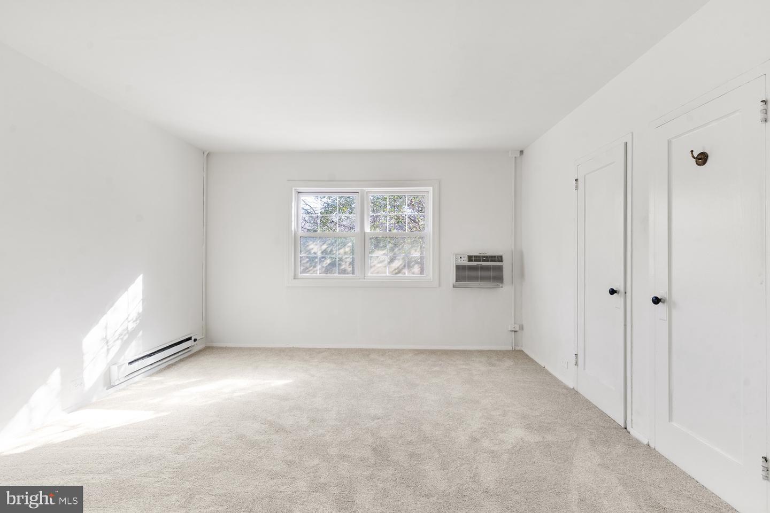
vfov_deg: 73.7
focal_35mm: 16
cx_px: 385
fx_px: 342
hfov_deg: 96.7
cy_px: 256
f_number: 8
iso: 200
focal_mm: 16
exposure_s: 1/60
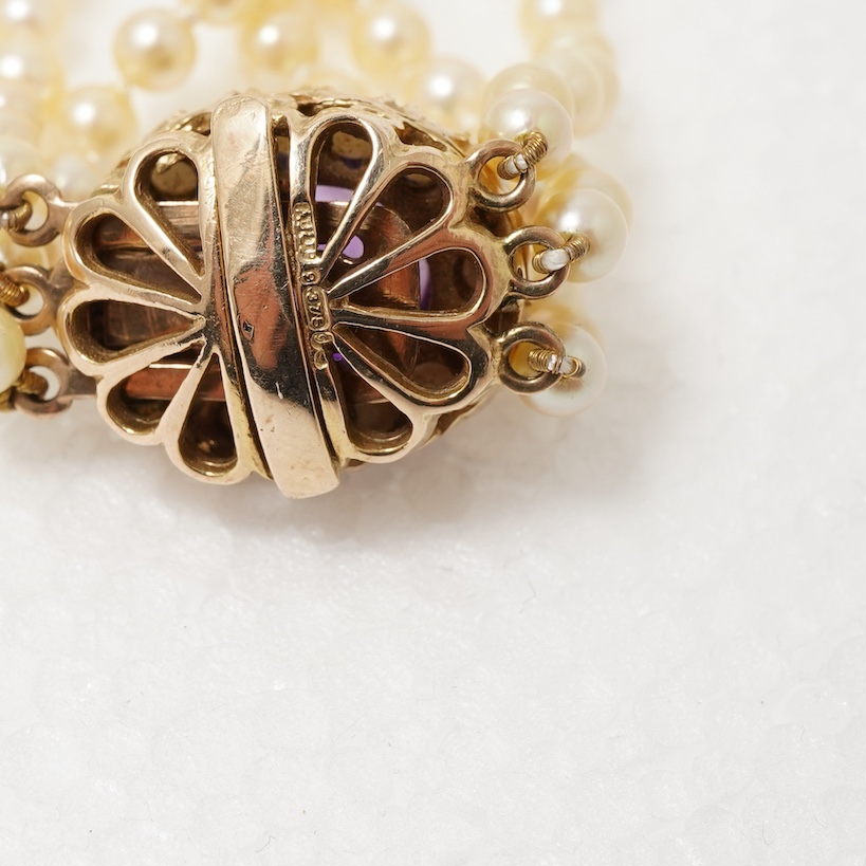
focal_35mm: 84
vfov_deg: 20.6
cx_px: 274
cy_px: 321
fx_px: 2378
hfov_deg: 20.6
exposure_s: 1/125
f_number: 20
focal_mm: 30
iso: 250
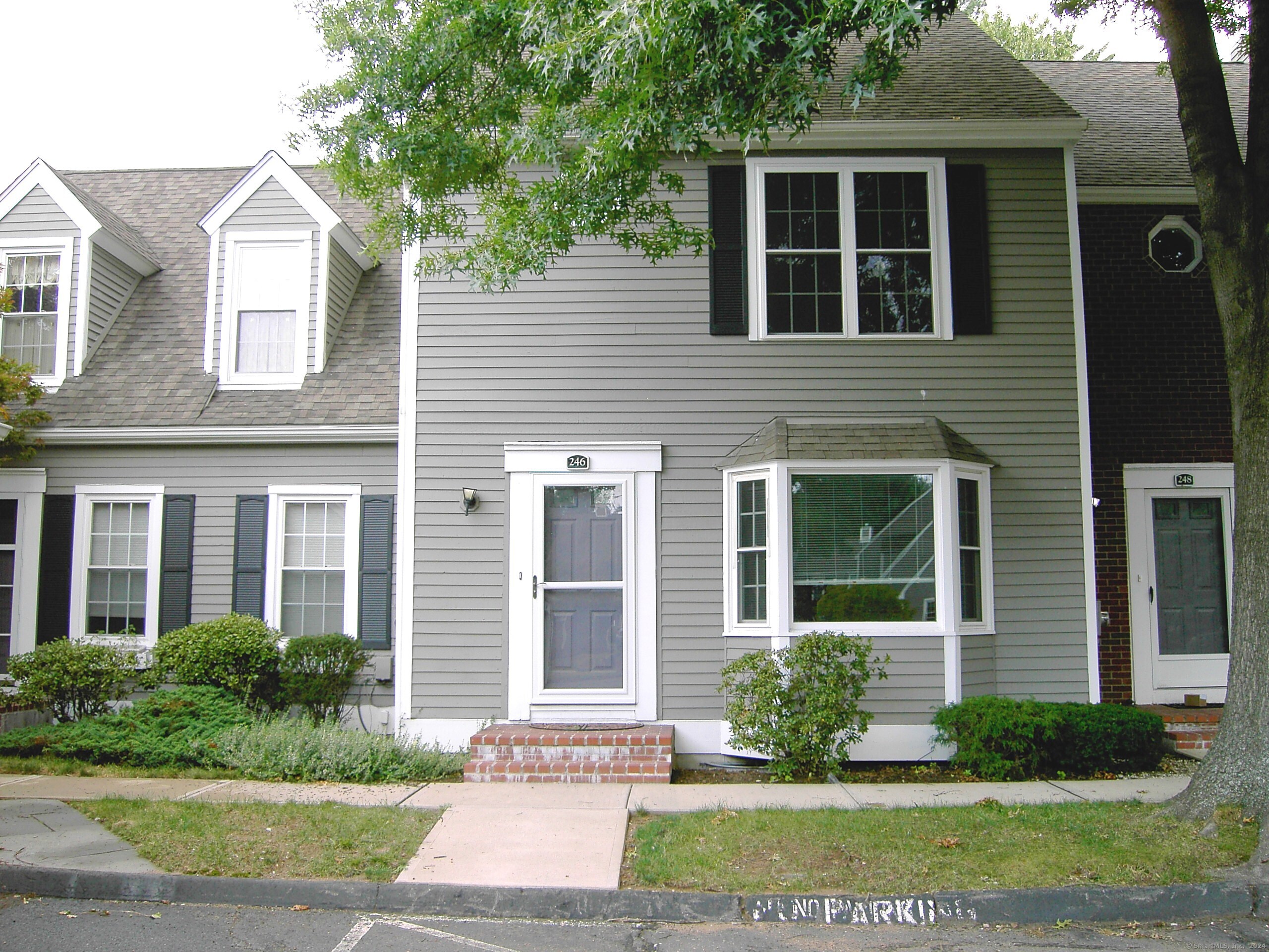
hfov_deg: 52.6
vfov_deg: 40.7
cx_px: 634
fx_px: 1283
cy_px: 476
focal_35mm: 35
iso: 100
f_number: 4.5
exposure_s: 1/125
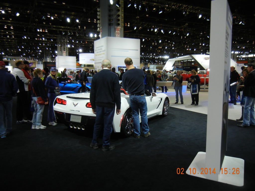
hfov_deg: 60.0
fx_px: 221
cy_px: 96
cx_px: 128
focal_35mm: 30
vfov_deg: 46.8
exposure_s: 1/58.4
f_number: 3.5
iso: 160
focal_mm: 5.4
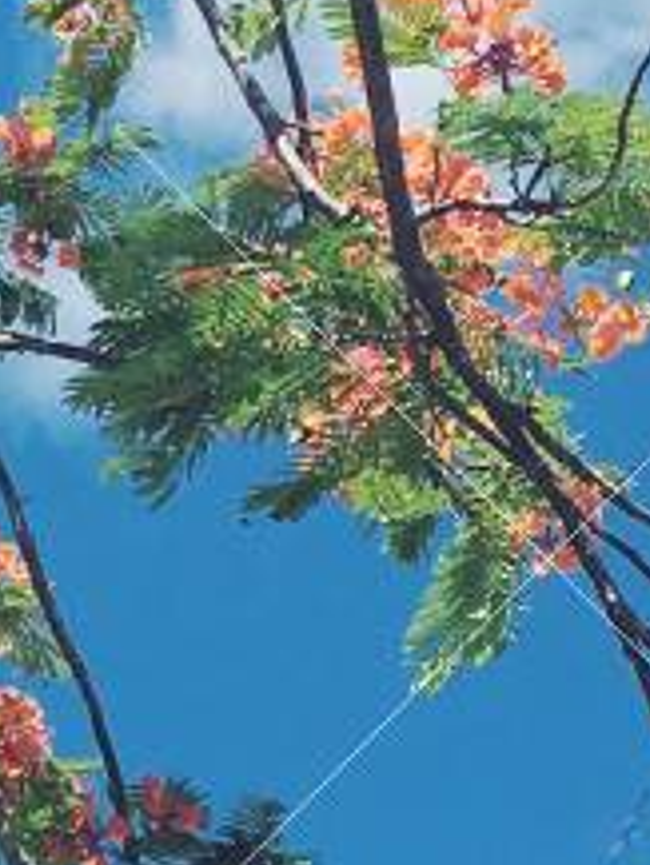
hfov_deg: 8.5
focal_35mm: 174
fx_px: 4352
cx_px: -106
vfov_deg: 11.3
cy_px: 562
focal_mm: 4.15
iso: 25
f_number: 2.2
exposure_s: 1/2404
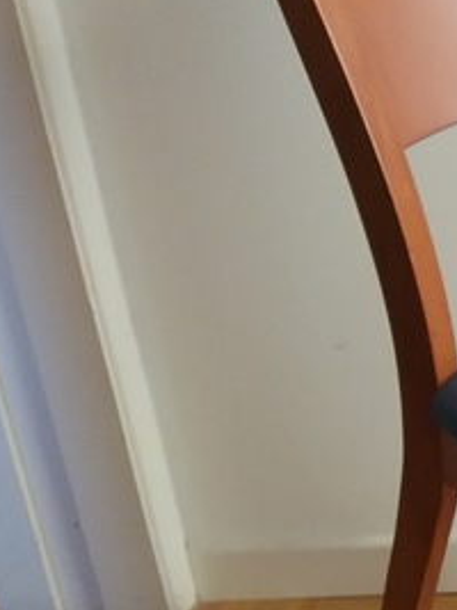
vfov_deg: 23.0
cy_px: 464
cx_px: 676
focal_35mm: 84
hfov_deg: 16.1
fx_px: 1480
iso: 200
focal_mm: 3.7
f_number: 1.9
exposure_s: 1/17
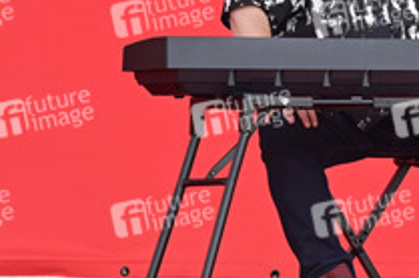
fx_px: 5012
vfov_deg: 3.2
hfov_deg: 4.8
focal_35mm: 431
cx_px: 390
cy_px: 64
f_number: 6.3
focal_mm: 200
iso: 320
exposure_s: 1/200
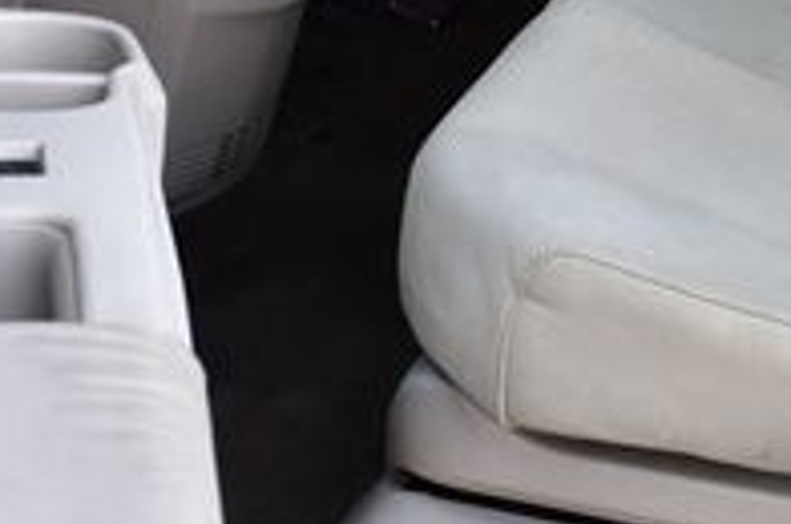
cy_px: 40
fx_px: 2150
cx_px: 654
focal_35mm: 98
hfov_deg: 20.6
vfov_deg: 13.8
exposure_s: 1/30
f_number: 7.1
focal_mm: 20
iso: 400
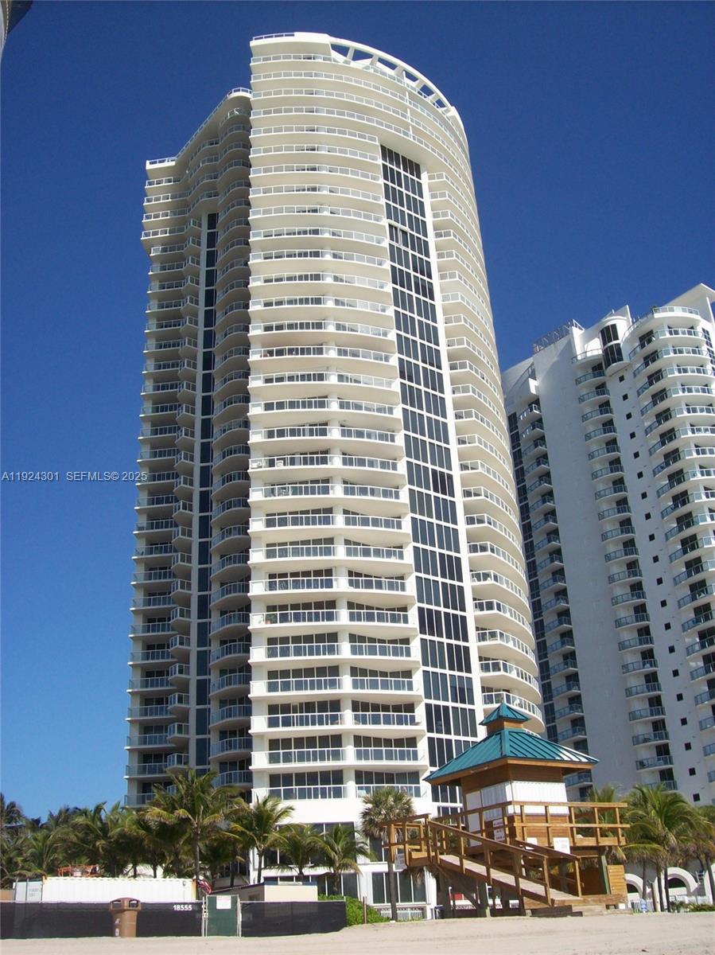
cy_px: 478
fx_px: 992
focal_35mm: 36
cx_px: 358
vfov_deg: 51.4
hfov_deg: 39.6
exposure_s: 1/702
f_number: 4.8
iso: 80
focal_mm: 6
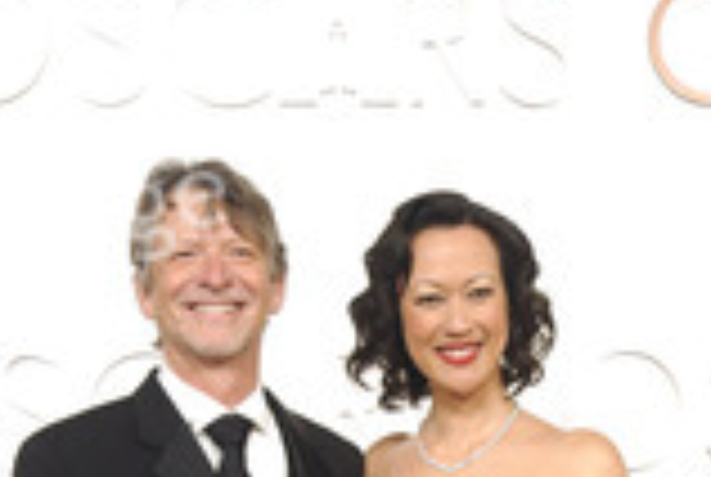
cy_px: 878
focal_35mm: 101
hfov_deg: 20.1
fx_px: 1998
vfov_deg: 12.4
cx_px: 488
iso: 2500
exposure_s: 1/160
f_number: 7.1
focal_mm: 40
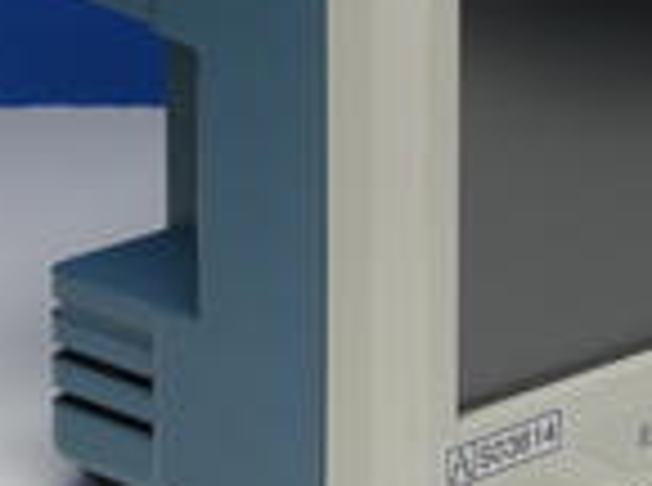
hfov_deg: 4.9
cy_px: 36
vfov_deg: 3.7
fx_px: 7591
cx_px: 796
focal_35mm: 404
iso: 400
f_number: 11
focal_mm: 73
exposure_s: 1/10
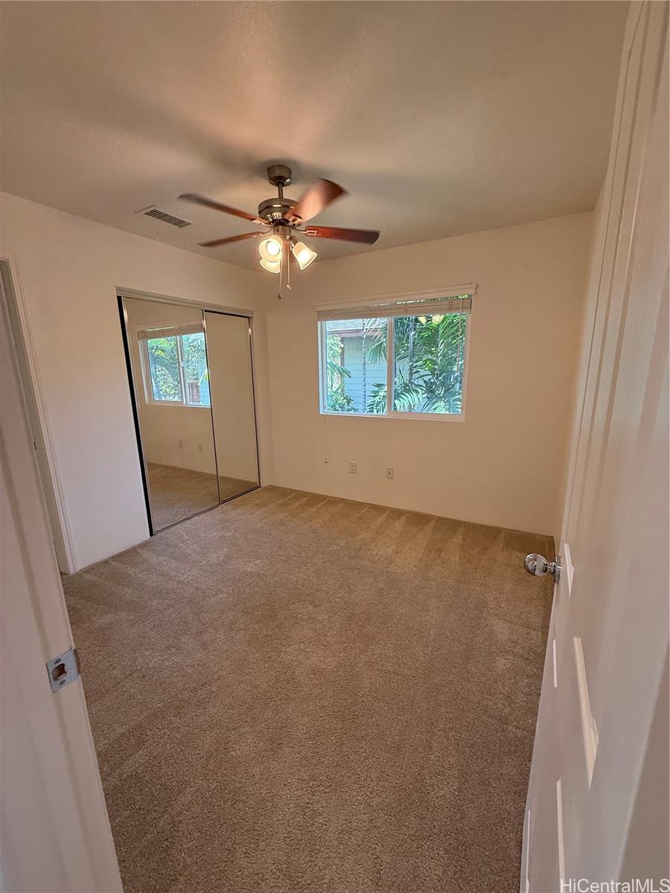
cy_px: 446
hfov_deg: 85.7
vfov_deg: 102.1
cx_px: 335
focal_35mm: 14
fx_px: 361
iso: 125
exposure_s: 1/120
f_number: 2.2
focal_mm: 2.22
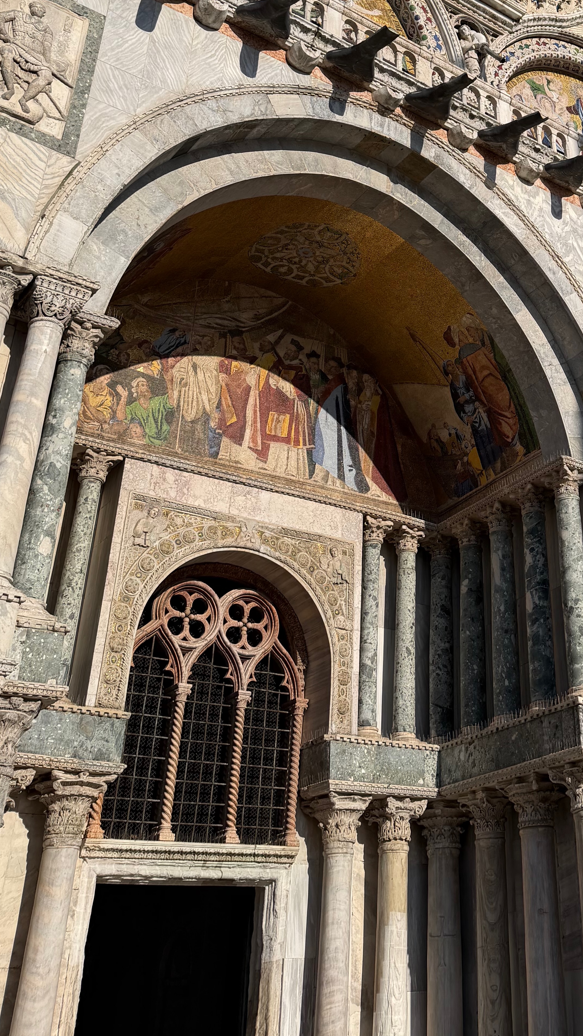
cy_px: 265
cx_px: 504
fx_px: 1072
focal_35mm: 39
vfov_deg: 49.6
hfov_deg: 29.4
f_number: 1.78
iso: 80
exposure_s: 1/8130
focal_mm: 6.76
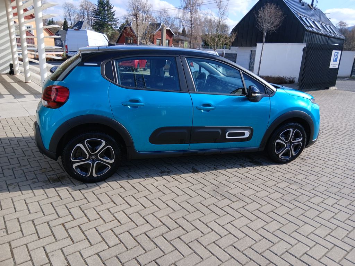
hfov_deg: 67.3
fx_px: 267
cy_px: 133
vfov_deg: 53.1
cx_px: 178
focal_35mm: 26
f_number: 1.8
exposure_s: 1/235
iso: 20
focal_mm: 3.98
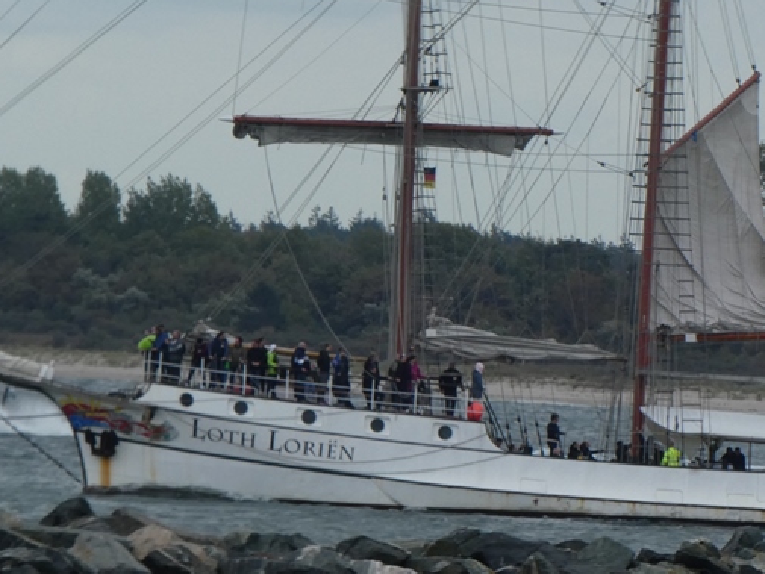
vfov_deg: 1.6
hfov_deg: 2.1
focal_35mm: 943
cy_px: 126
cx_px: 636
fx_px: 20845
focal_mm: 83.4
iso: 80
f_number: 6
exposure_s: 1/200
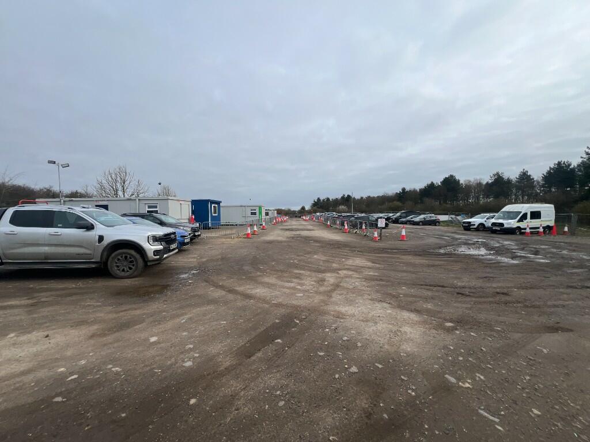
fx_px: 222
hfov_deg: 106.2
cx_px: 295
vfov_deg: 89.9
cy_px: 221
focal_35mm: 13
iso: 32
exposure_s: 1/978
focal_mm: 1.57
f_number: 1.8
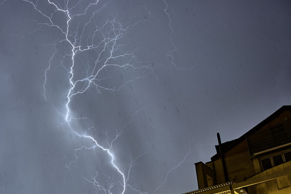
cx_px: 101
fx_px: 299
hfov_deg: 51.1
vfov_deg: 35.3
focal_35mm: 37
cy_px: 142
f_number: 2.8
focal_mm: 16
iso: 250
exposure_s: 1
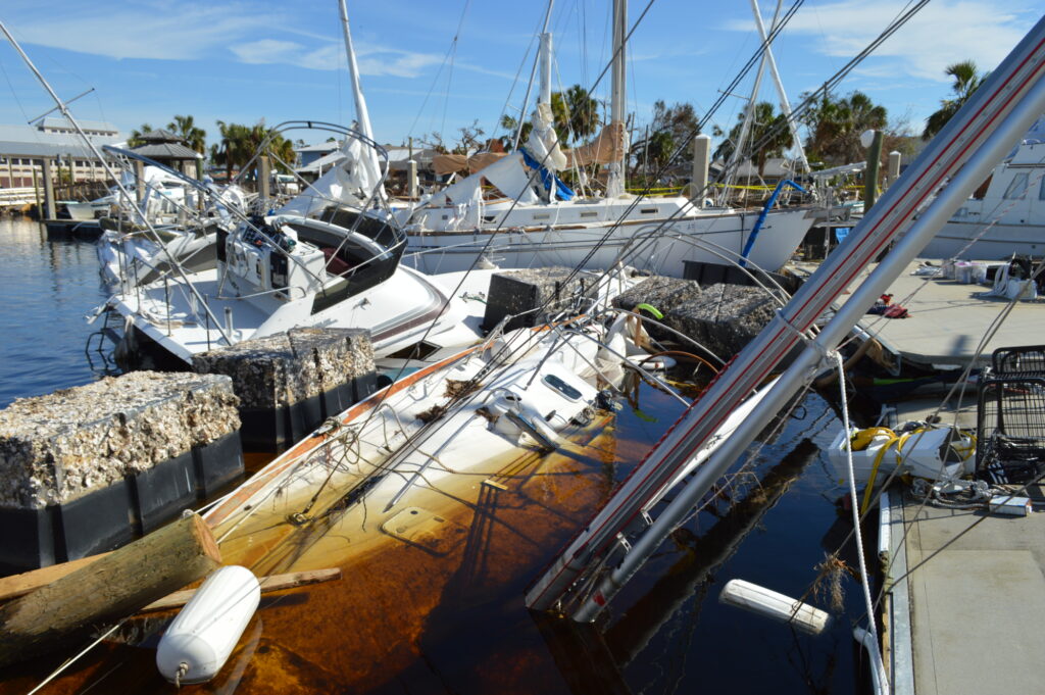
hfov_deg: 67.4
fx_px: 783
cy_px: 348
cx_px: 522
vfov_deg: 47.9
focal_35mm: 27
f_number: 9
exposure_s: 1/320
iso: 100
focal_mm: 18
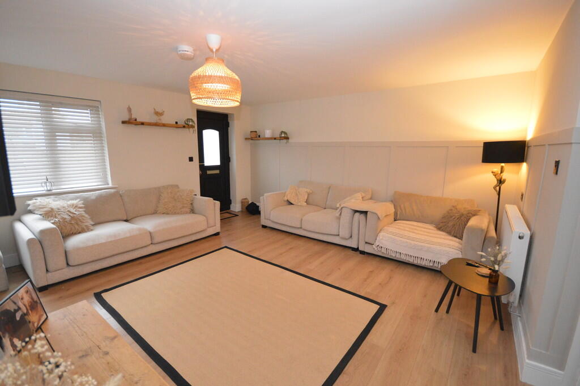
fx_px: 241
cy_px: 193
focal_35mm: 15
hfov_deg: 100.4
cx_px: 290
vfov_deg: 77.2
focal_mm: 10
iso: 3200
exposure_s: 1/60
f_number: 4
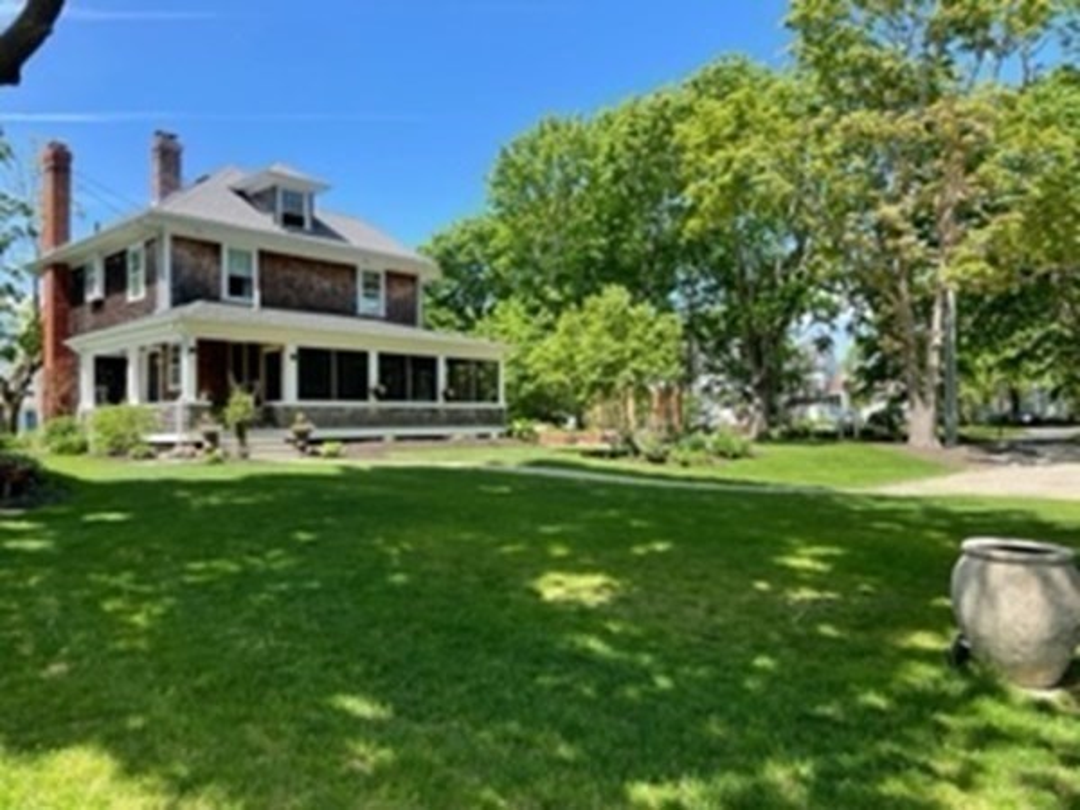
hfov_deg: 67.3
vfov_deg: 53.1
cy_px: 405
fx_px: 811
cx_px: 540
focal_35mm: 26
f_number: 1.6
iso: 32
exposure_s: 1/1195
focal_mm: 4.2
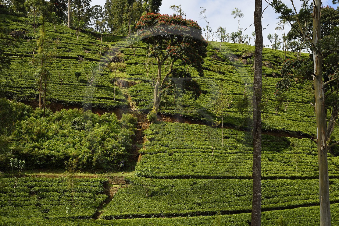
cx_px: 170
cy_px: 113
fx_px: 546
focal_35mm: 58
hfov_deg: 34.5
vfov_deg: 23.4
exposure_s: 1/1600
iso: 800
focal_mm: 58
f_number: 8
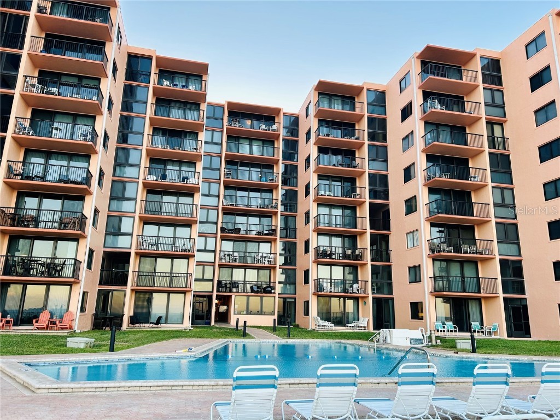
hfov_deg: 67.3
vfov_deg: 53.1
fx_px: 421
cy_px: 210
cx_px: 280
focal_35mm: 26
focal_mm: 5.7
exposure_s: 1/171
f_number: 1.5
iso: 64
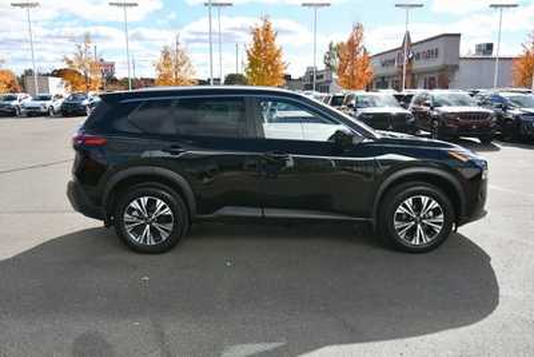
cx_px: 267
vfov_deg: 43.6
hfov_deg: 61.9
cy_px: 178
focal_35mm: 30
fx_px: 445
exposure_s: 1/250
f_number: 8
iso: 125
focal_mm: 20
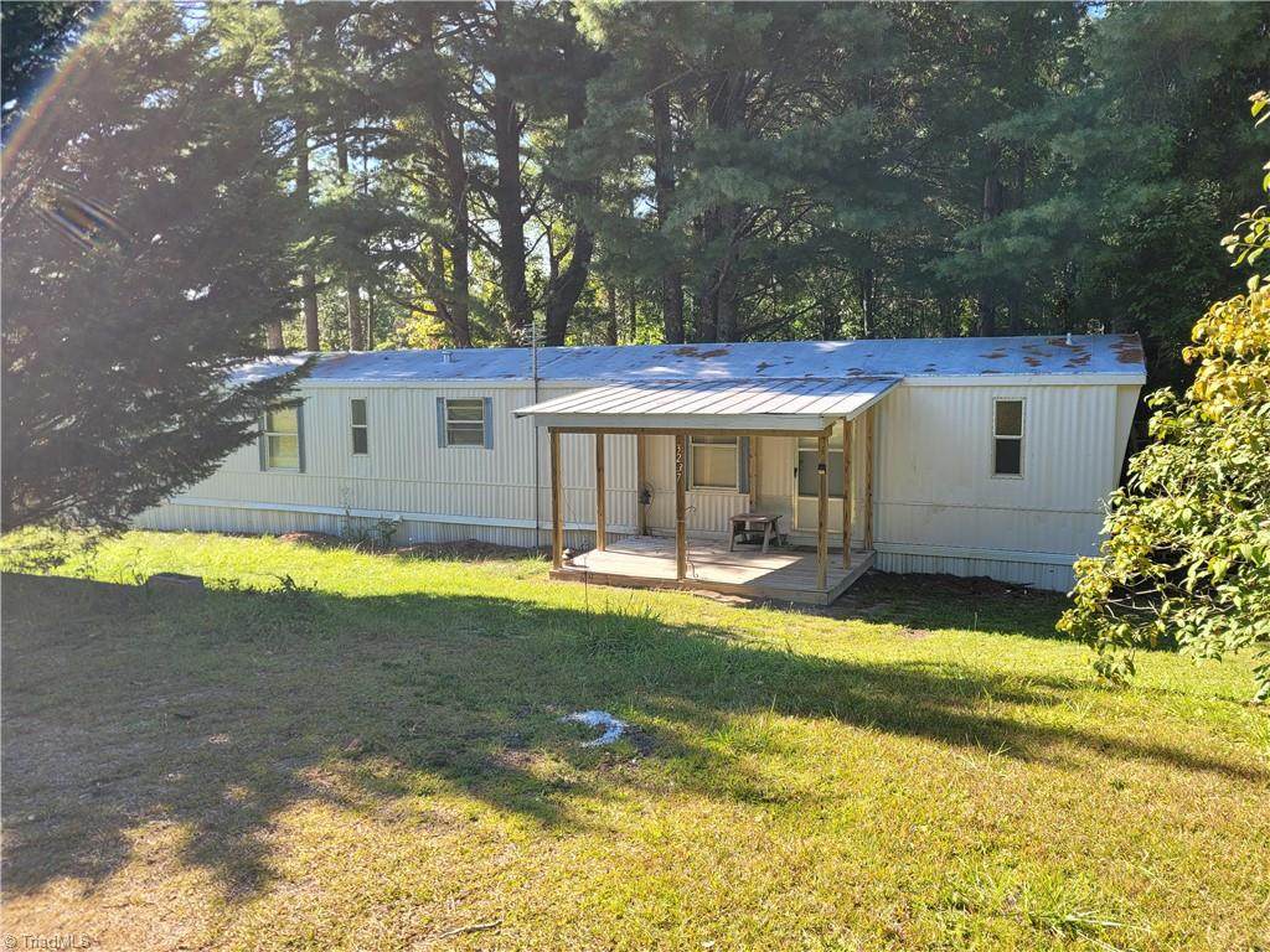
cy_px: 476
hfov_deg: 67.3
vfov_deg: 53.1
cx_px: 635
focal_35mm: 26
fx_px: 954
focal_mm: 5.4
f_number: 1.8
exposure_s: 1/511
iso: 40
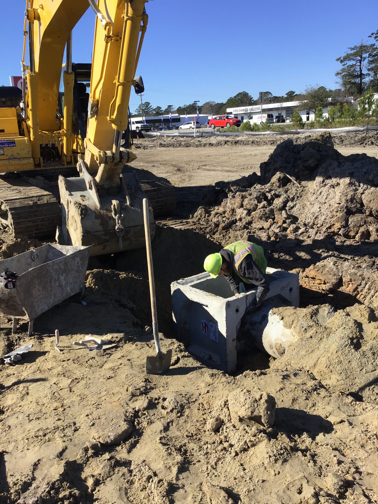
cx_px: 189
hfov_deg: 45.4
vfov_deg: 58.4
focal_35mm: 31
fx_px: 451
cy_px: 252
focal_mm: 3.3
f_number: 2.4
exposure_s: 1/959
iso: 25
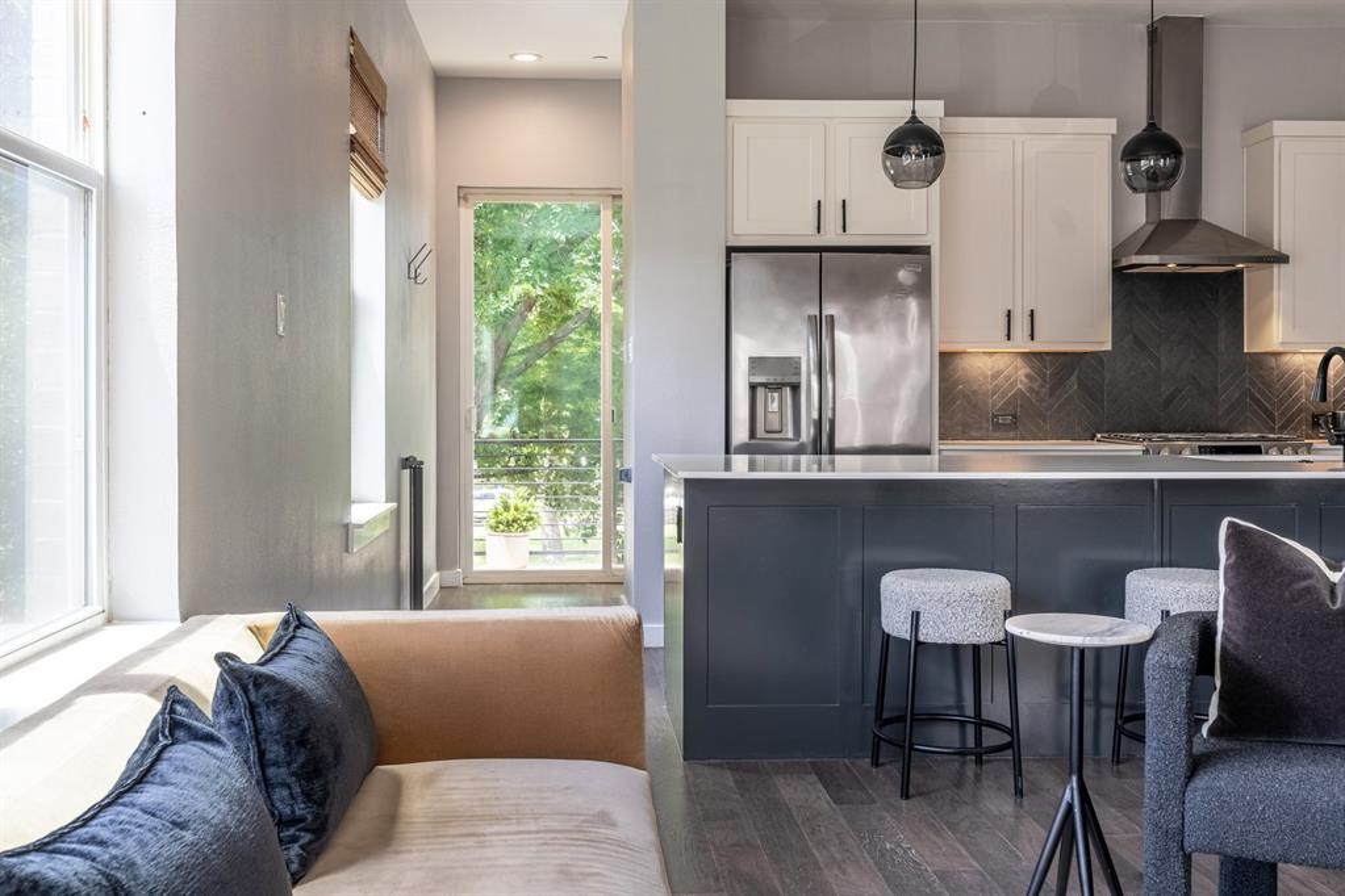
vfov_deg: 36.9
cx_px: 672
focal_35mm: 36
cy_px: 448
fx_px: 1345
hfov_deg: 53.1
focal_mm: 24
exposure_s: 1/500
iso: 400
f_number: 9
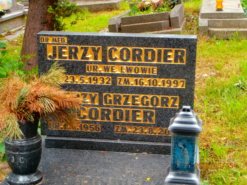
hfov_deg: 28.6
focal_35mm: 68
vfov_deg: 21.6
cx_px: 124
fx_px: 485
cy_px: 92
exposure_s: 1/100
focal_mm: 12.1
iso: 100
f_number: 4.7
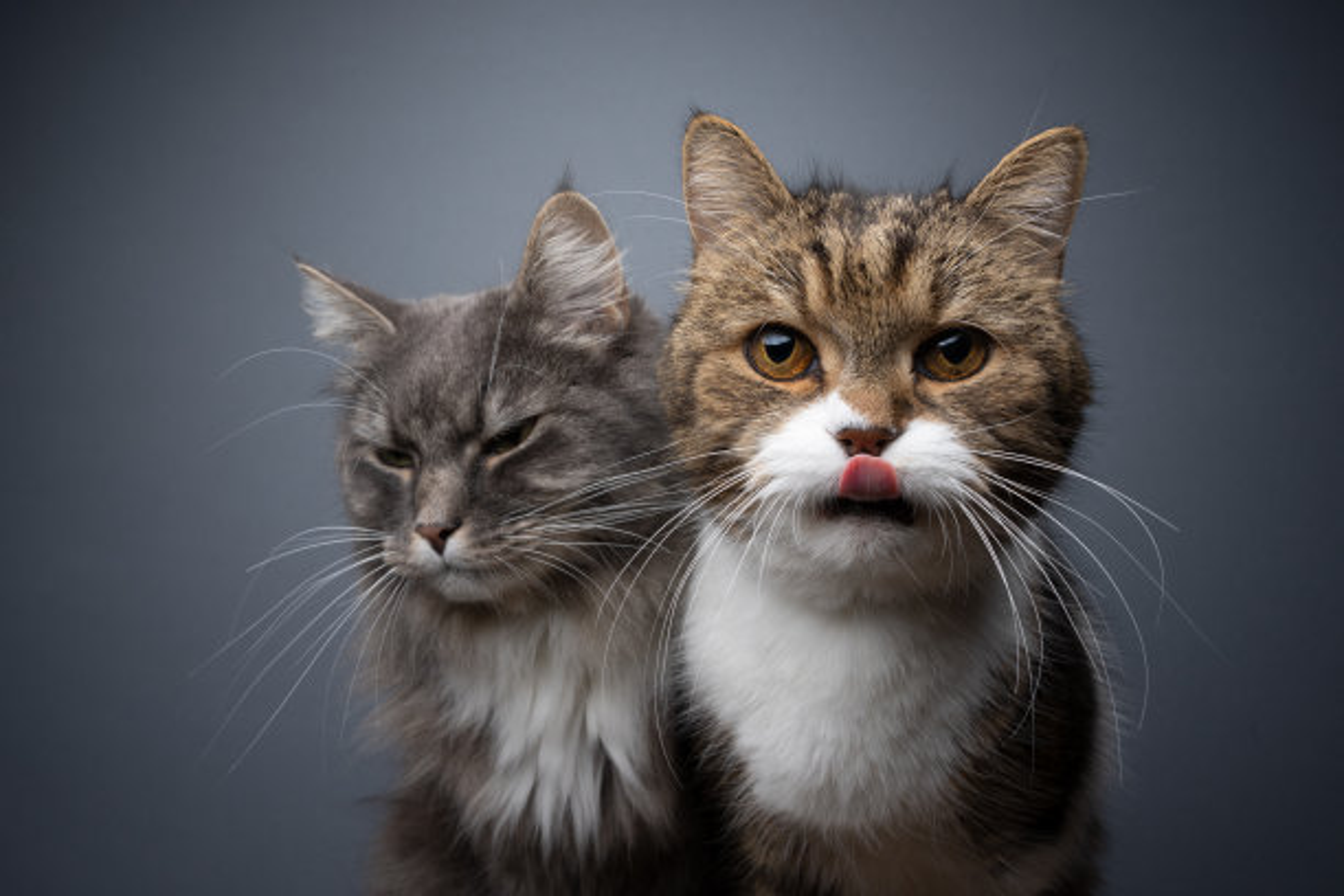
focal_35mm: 35
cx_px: 672
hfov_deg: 54.4
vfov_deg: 37.9
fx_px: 1307
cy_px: 448
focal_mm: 35
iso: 200
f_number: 11
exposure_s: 1/200
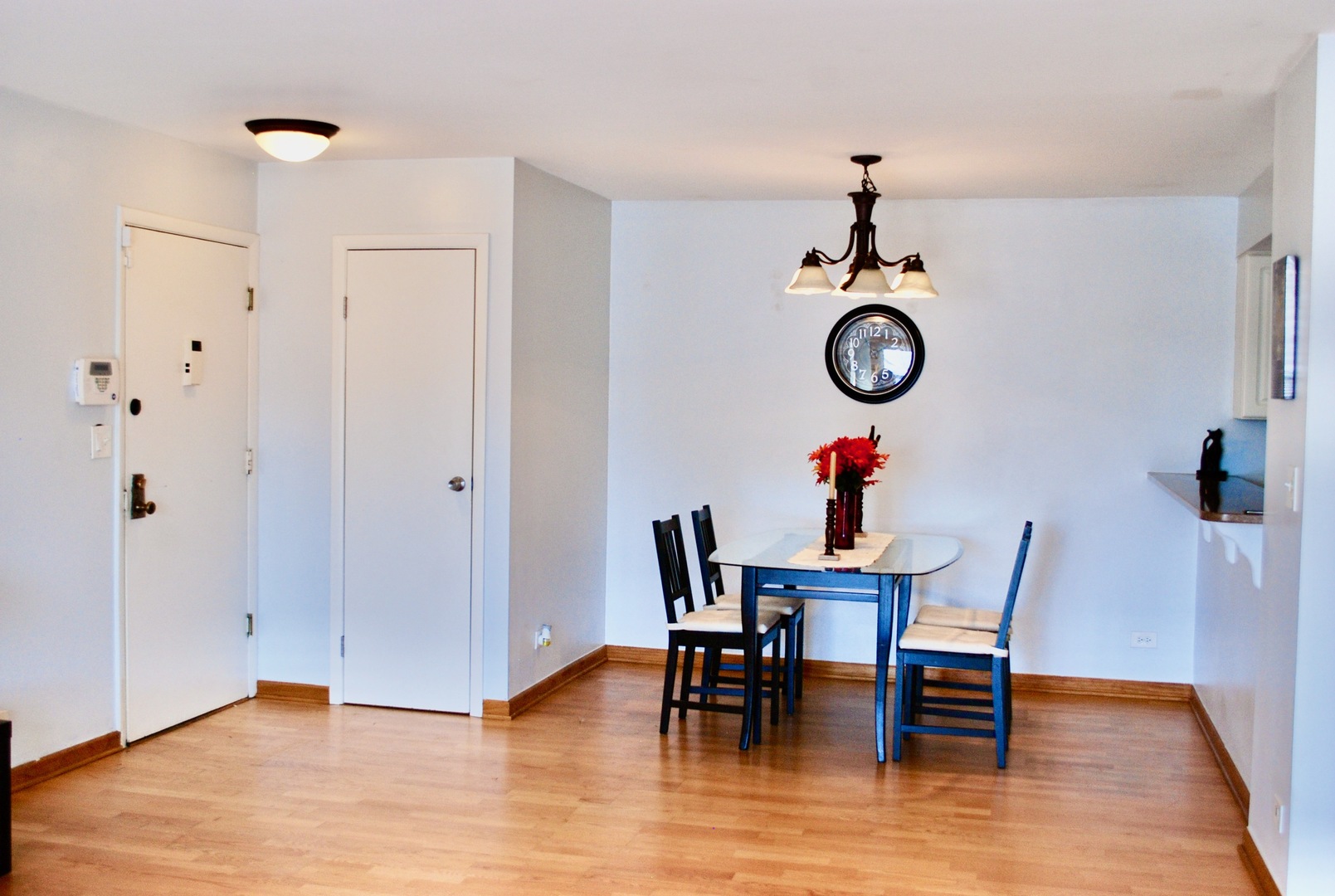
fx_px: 1449
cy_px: 448
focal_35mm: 39
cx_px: 668
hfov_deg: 49.5
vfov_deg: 34.4
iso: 400
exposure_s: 1/100
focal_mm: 26
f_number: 5
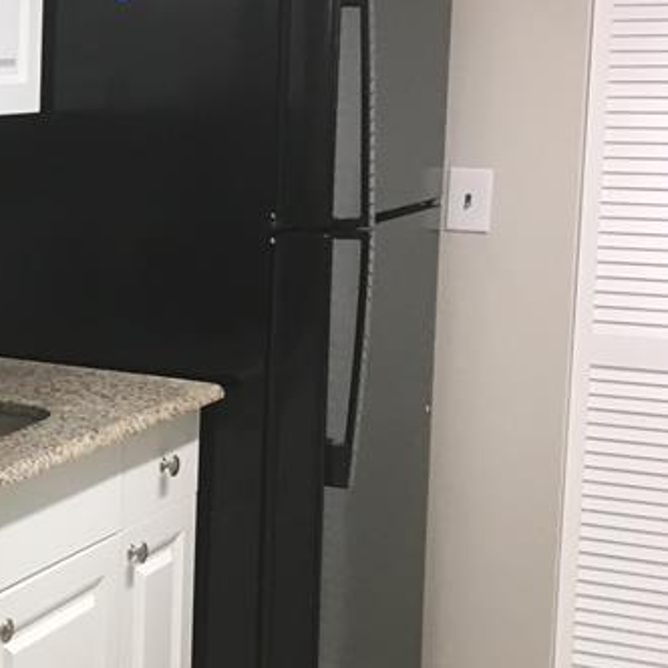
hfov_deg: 19.4
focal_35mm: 79
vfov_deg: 21.9
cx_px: -304
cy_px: 286
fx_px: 1725
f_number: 2.2
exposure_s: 1/30
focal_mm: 4.15
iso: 32
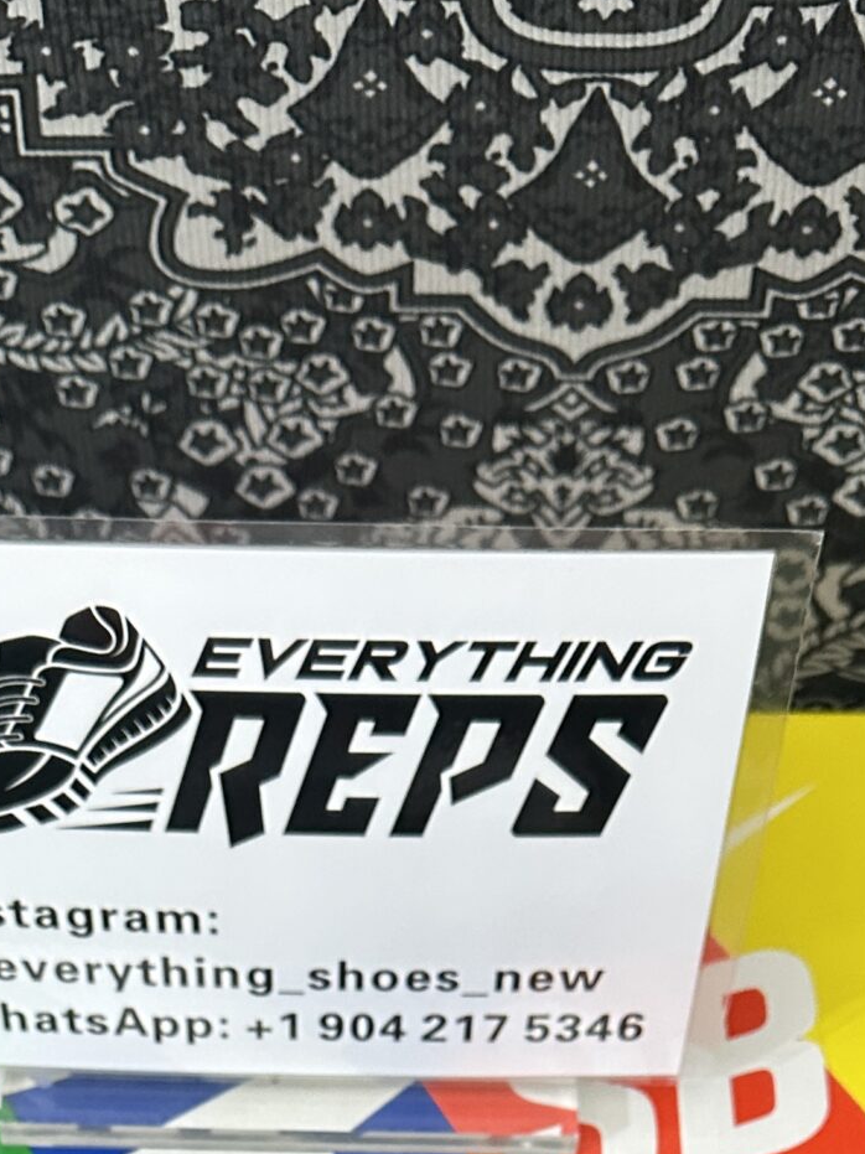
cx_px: 304
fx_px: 2199
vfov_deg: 25.2
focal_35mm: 66
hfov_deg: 22.2
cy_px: 1521
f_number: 1.78
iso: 640
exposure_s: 1/50
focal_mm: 6.86
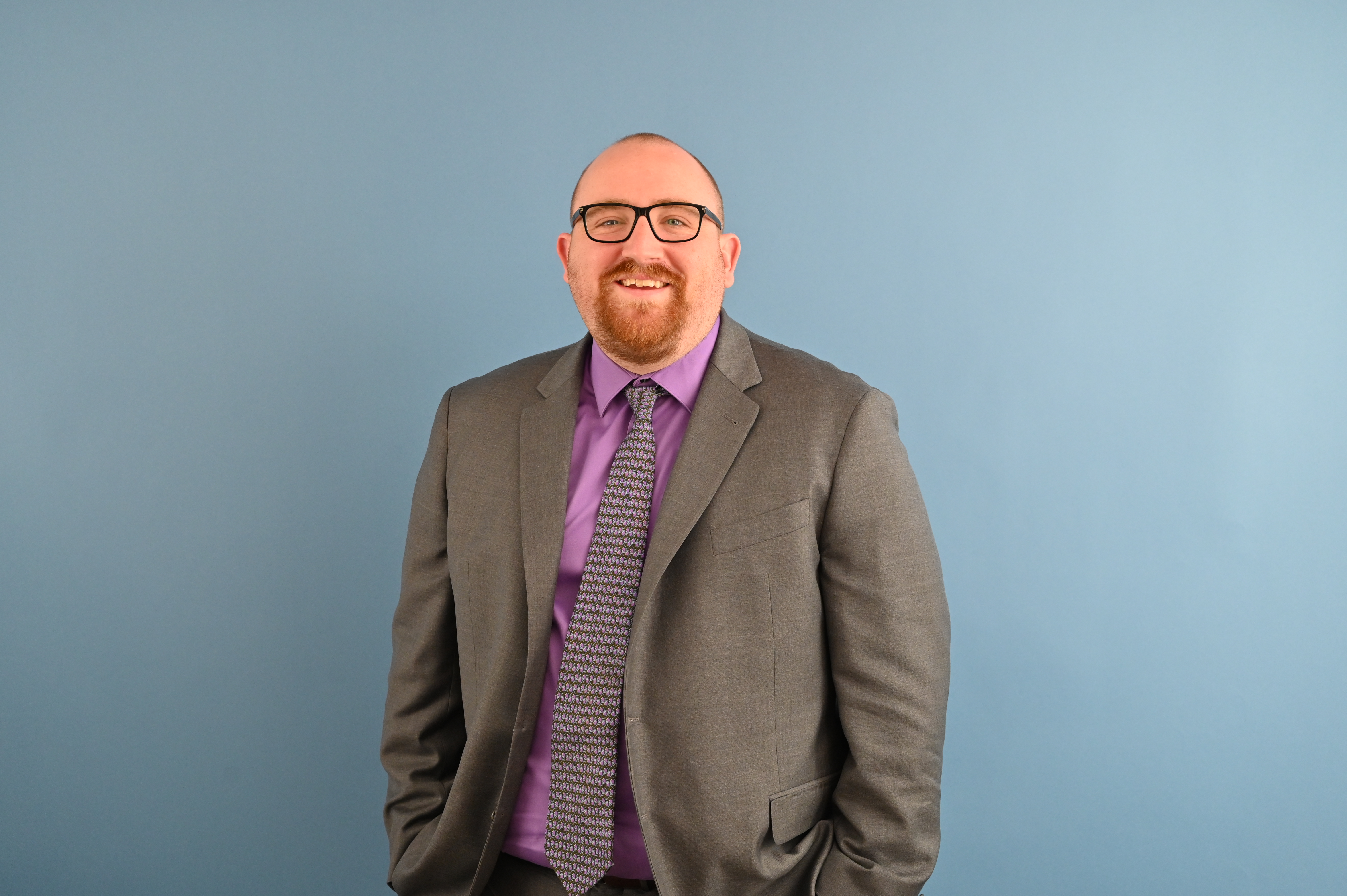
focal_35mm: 47
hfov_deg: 41.9
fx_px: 1757
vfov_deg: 28.6
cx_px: 674
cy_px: 448
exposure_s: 1/125
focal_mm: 47
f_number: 5.6
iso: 2000
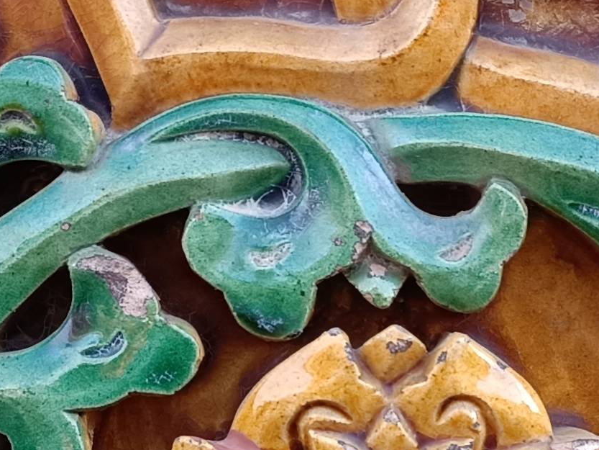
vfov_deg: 12.3
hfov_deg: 16.4
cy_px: 387
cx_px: 342
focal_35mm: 120
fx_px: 2077
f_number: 1.79
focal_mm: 4.71
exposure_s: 1/156
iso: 100
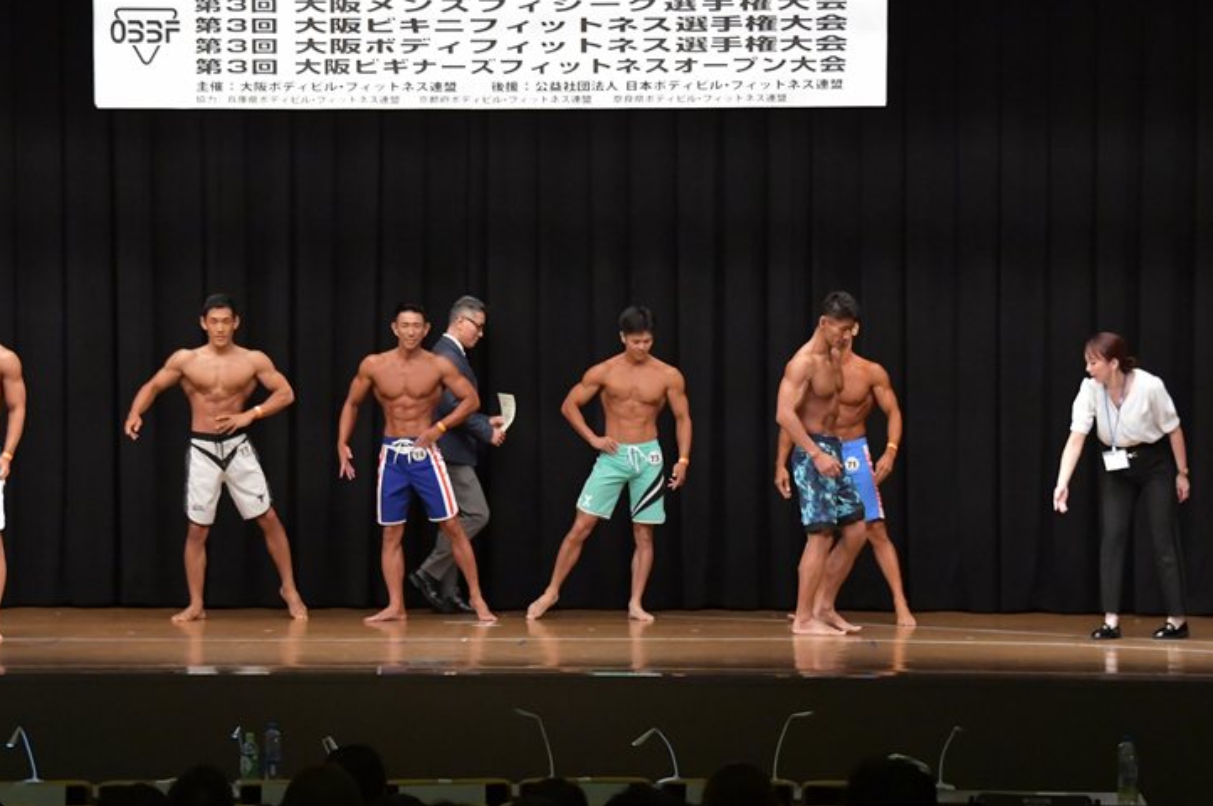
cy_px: 423
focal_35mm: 116
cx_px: 592
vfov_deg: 11.8
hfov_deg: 17.7
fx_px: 3905
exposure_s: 1/400
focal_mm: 72
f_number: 5.6
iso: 6400
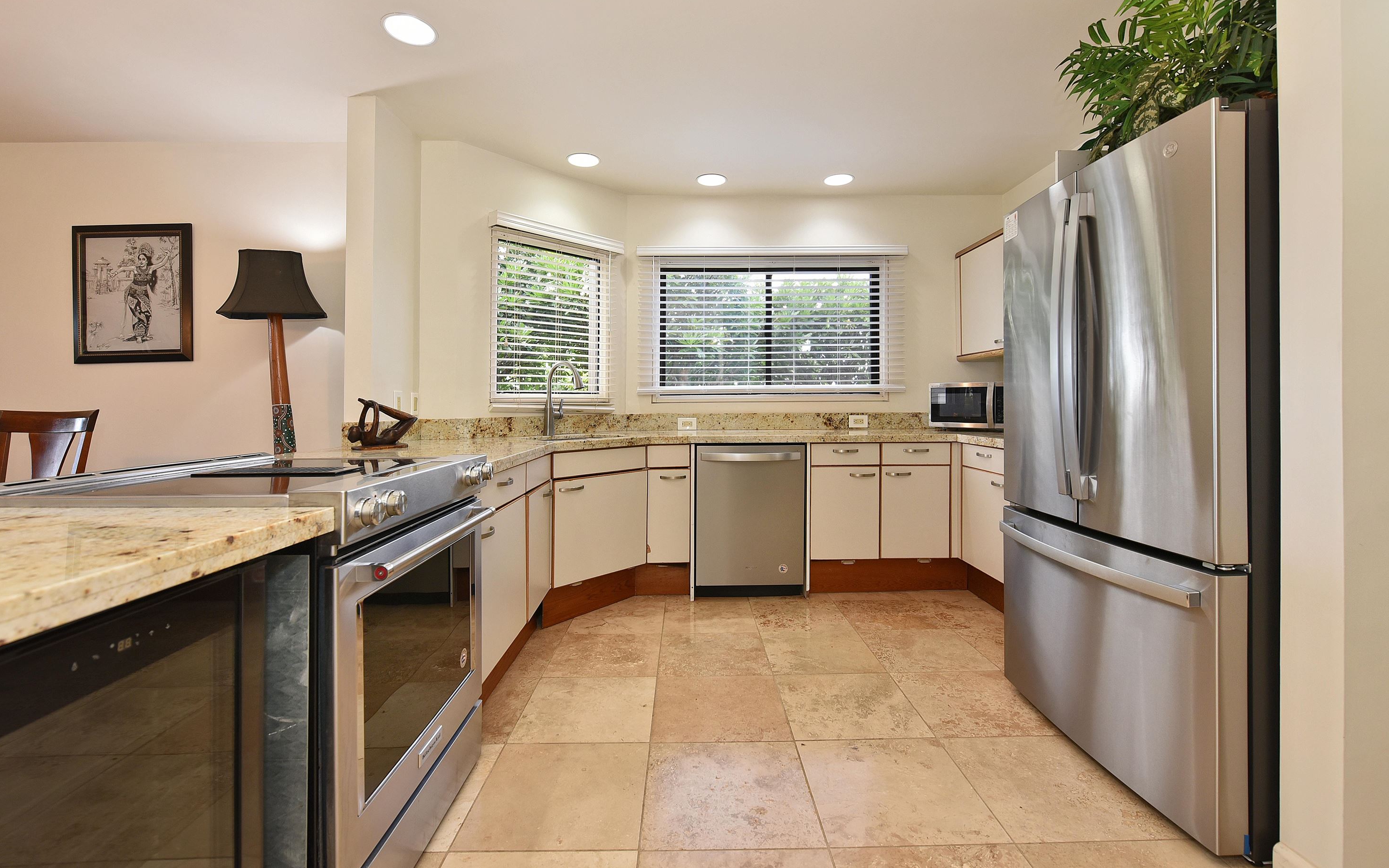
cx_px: 705
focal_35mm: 15
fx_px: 568
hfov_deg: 101.5
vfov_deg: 74.8
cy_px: 421
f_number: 16
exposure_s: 1/60
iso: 3600
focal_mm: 14
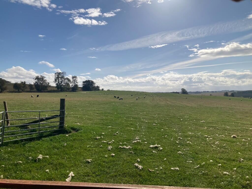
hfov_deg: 63.4
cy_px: 94
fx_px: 204
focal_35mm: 28
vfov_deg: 49.7
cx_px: 126
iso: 25
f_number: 1.8
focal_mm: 3.99
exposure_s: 1/6944
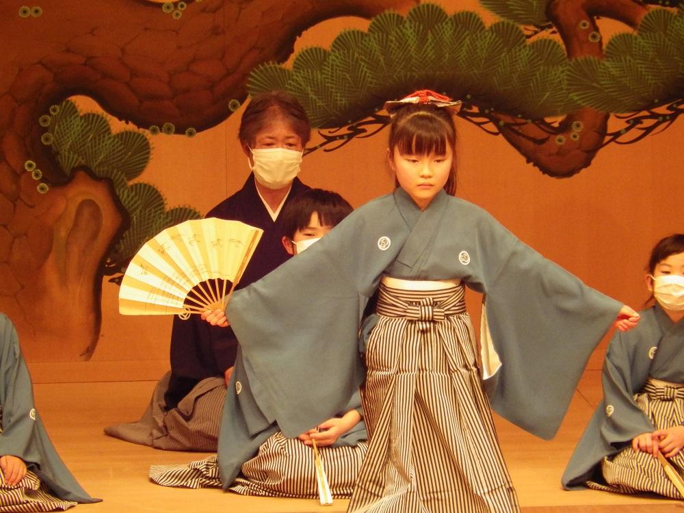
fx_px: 11461
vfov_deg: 2.6
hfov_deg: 3.4
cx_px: 342
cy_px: 256
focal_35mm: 580
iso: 800
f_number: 5.9
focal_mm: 104
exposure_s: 1/80
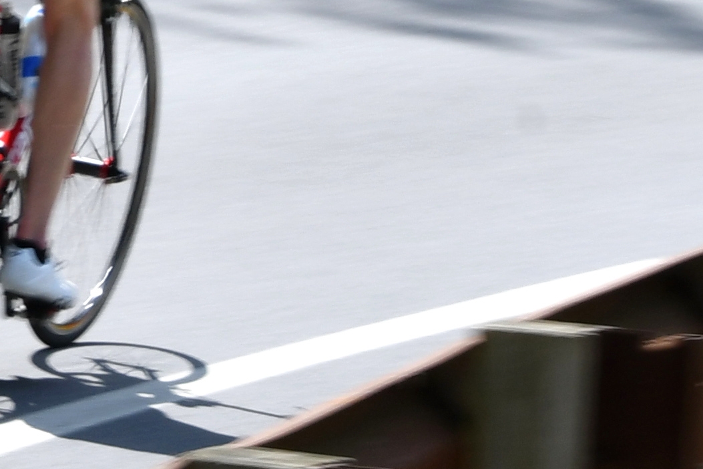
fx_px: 8982
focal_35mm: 460
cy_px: -285
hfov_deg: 4.5
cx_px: 43
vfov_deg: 3.0
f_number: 14
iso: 200
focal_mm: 58
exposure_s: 1/80
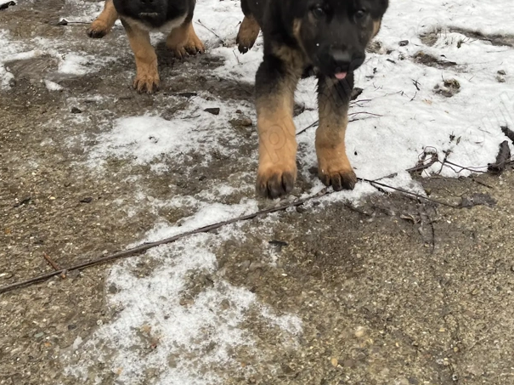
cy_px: 99
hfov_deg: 43.9
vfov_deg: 33.0
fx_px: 638
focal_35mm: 43
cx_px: 250
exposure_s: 1/259
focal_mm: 5.1
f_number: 1.6
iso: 40
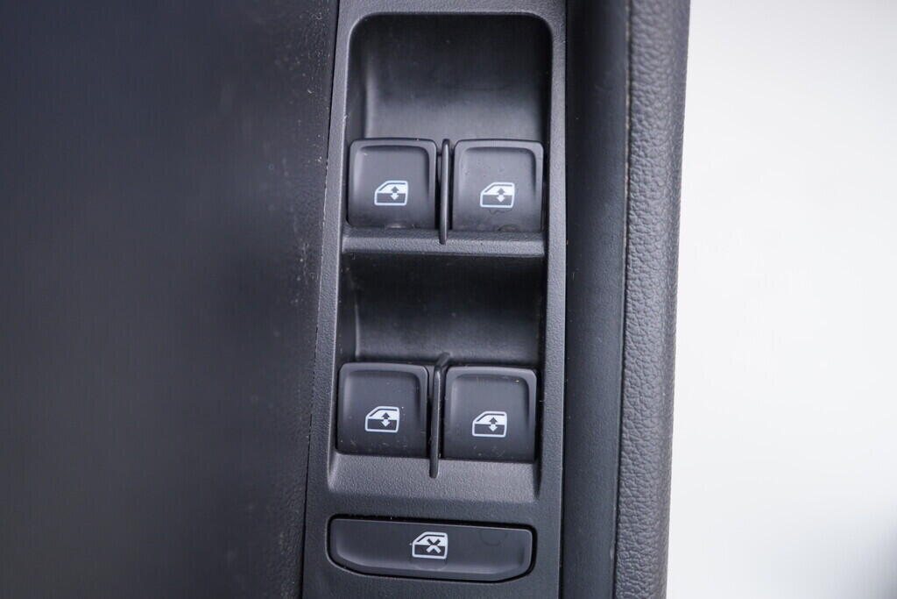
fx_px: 897
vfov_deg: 36.9
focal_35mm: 36
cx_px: 448
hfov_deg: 53.1
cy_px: 300
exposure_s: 1/40
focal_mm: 24
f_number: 2.8
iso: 320
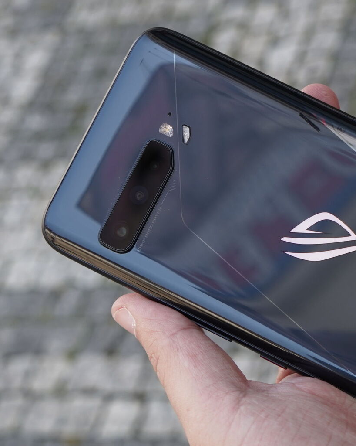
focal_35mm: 74
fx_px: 975
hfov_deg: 20.2
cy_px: 247
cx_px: 327
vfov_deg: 25.7
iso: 320
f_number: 7.1
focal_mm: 42
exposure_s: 1/125
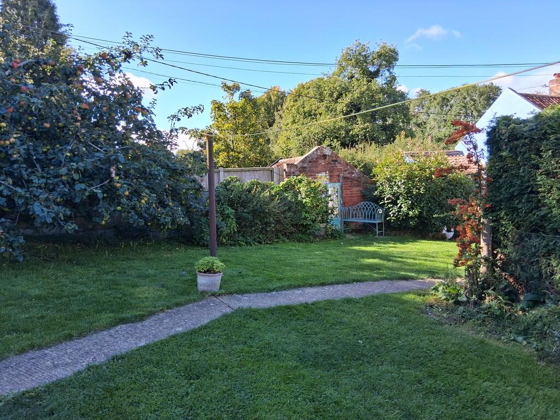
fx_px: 421
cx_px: 280
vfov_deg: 53.1
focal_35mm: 26
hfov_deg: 67.3
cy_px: 210
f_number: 1.8
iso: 25
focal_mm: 3.98
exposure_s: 1/227
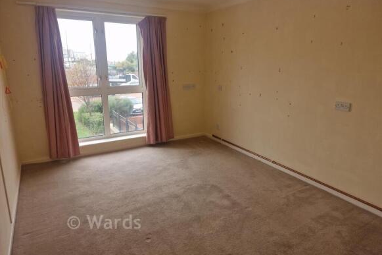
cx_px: 191
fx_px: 255
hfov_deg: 73.8
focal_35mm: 24
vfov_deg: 53.1
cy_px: 124
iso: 50
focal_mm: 6.4
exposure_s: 1/180
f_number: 1.8
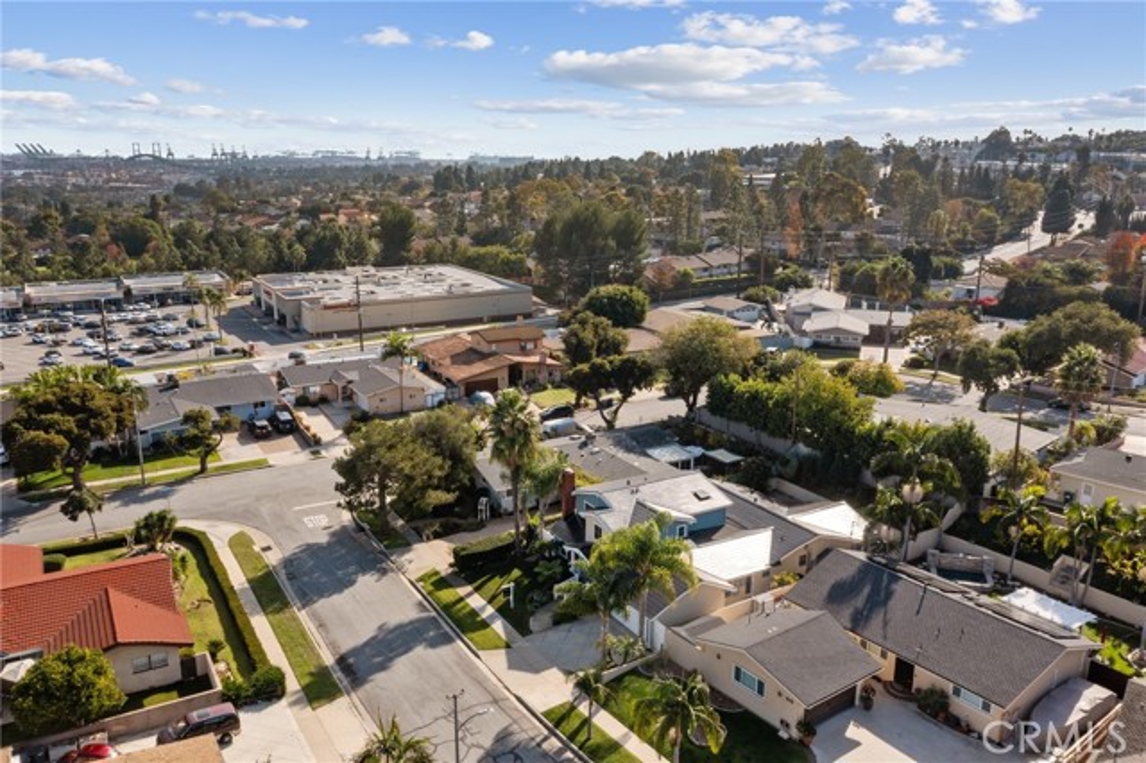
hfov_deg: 65.5
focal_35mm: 28
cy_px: 382
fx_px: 891
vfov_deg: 46.4
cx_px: 573
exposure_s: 1/60
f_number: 7.1
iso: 100
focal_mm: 10.26
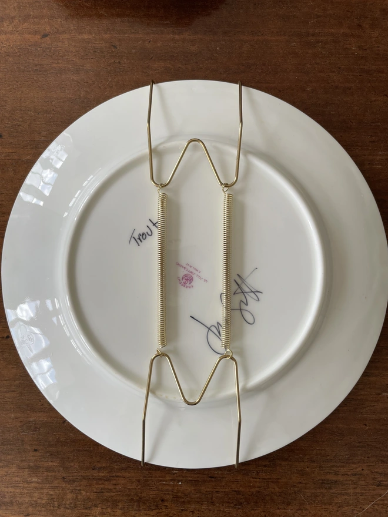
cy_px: 258
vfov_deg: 67.3
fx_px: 389
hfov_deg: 53.1
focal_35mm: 26
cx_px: 194
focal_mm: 4.2
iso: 32
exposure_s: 1/208
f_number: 1.6
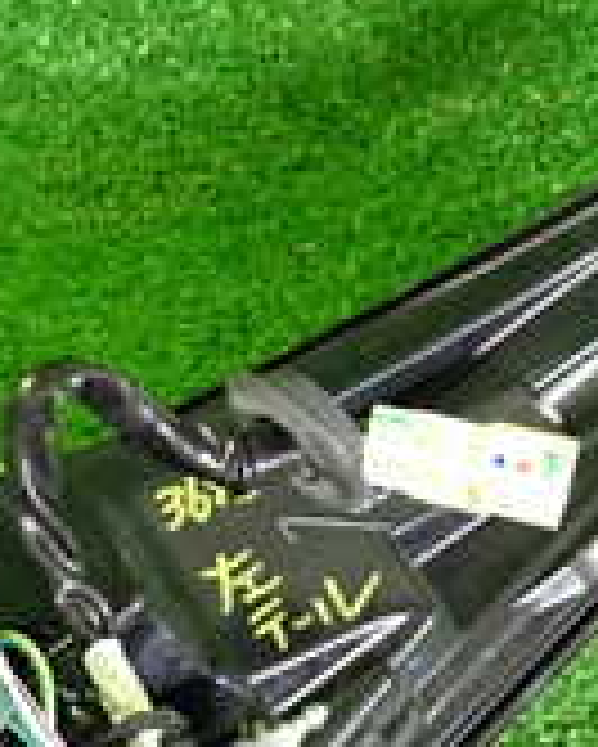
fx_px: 2343
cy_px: 500
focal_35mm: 106
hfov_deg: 14.5
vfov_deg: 18.1
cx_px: 126
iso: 800
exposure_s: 1/30
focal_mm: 5.4
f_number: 2.3
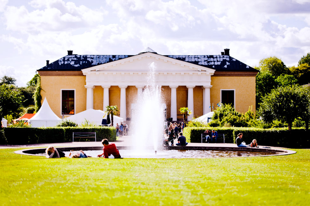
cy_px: 103
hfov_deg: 20.4
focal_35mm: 100
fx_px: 861
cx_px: 155
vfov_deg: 13.7
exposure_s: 1/2500
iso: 200
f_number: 2.8
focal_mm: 100
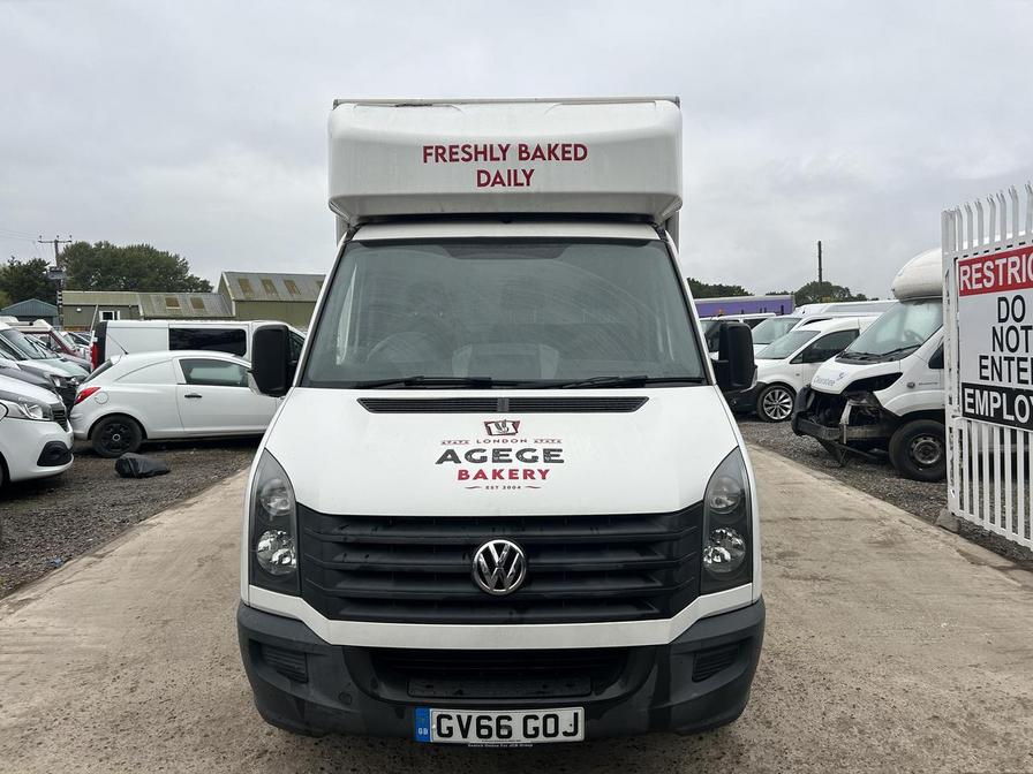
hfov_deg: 67.3
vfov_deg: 53.1
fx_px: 776
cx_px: 516
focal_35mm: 26
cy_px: 387
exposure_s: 1/1196
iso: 50
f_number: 1.5
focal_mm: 5.7
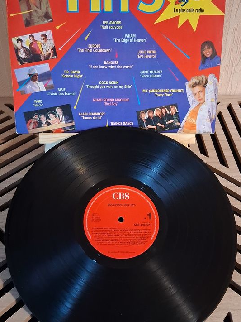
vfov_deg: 48.8
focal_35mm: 38
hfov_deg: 37.7
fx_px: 353
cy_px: 133
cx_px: 125
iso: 1000
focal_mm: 4
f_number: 1.8
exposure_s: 1/20
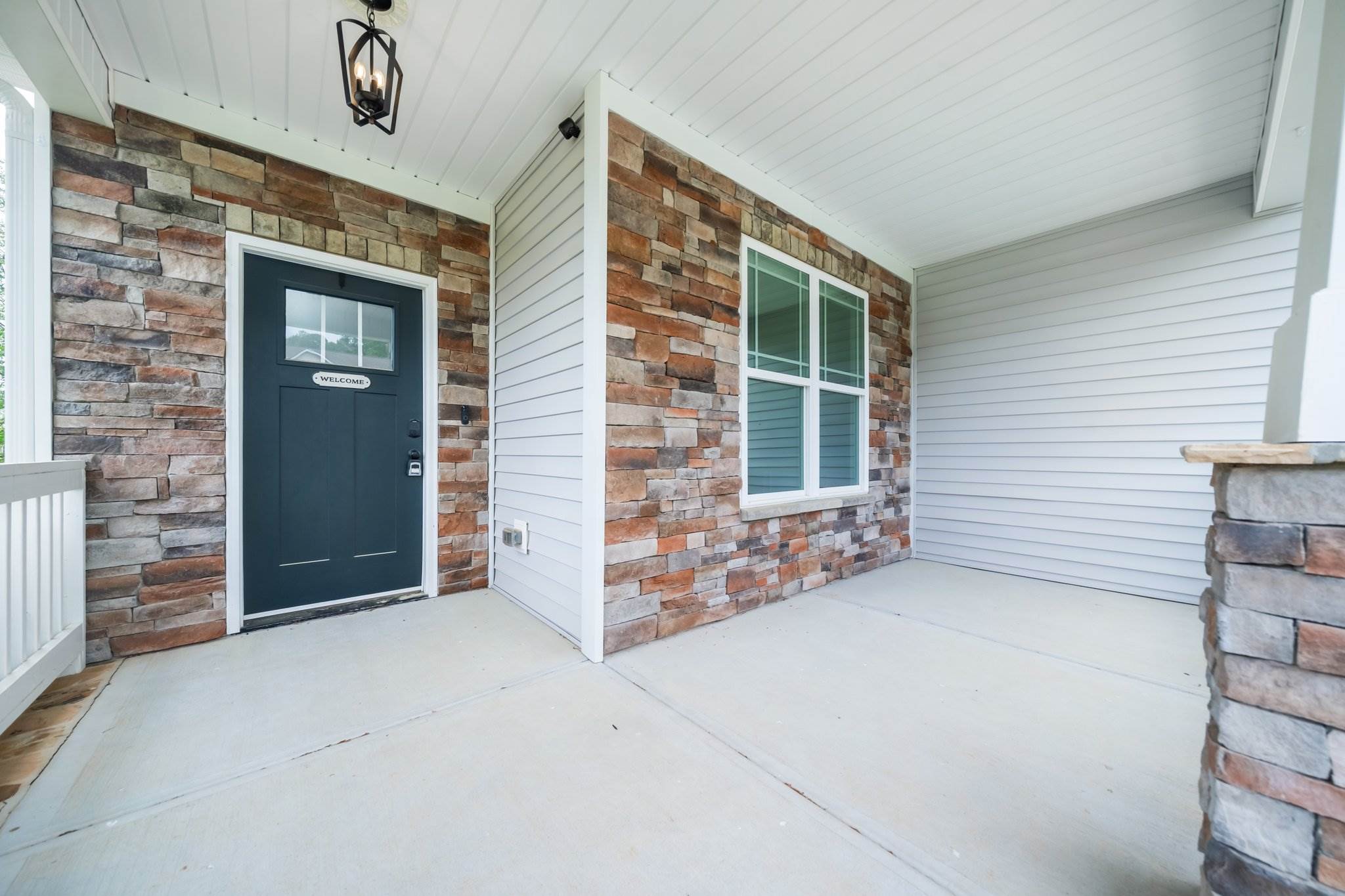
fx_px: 448
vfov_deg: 90.0
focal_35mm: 12
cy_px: 448
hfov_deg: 112.6
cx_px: 672
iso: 640
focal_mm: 12
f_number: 7.1
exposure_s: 1/640
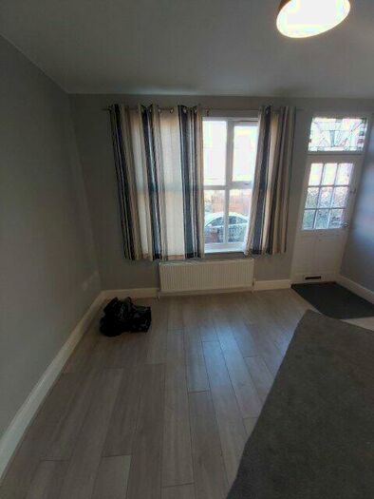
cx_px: 187
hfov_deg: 94.5
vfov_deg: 110.5
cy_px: 250
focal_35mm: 12
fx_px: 173
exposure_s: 1/50
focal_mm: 1.42
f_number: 2.2
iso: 64
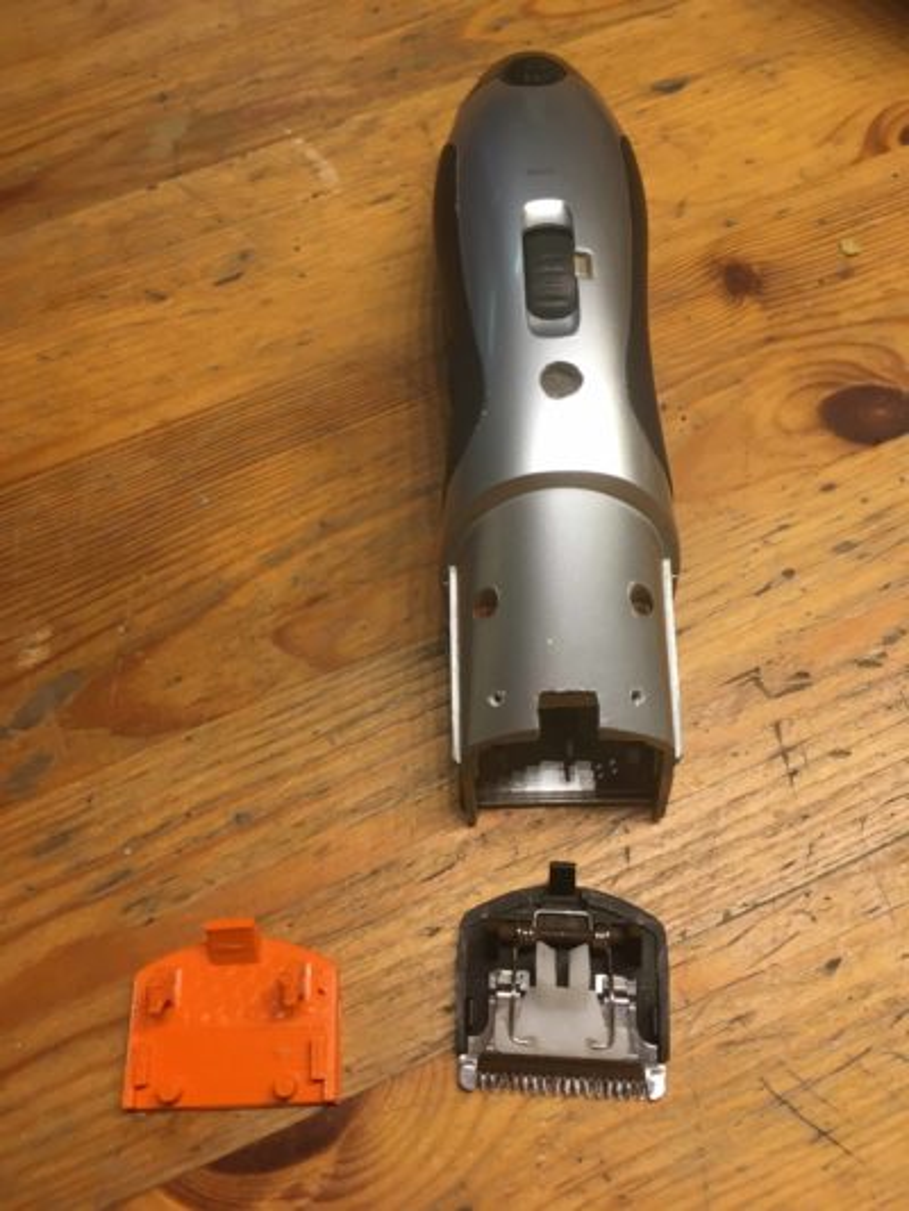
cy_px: 606
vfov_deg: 61.6
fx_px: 1015
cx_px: 454
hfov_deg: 48.2
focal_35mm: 29
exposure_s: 1/33
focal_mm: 4.15
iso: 32
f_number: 2.2
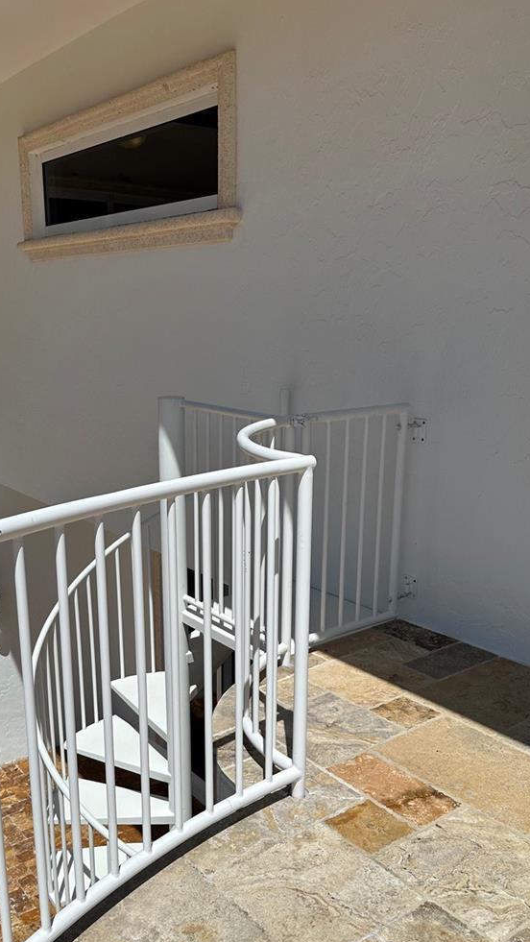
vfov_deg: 60.7
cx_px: 219
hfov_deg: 36.6
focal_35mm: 32
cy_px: 544
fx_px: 799
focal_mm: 6.86
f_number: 1.78
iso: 80
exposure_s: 1/13699
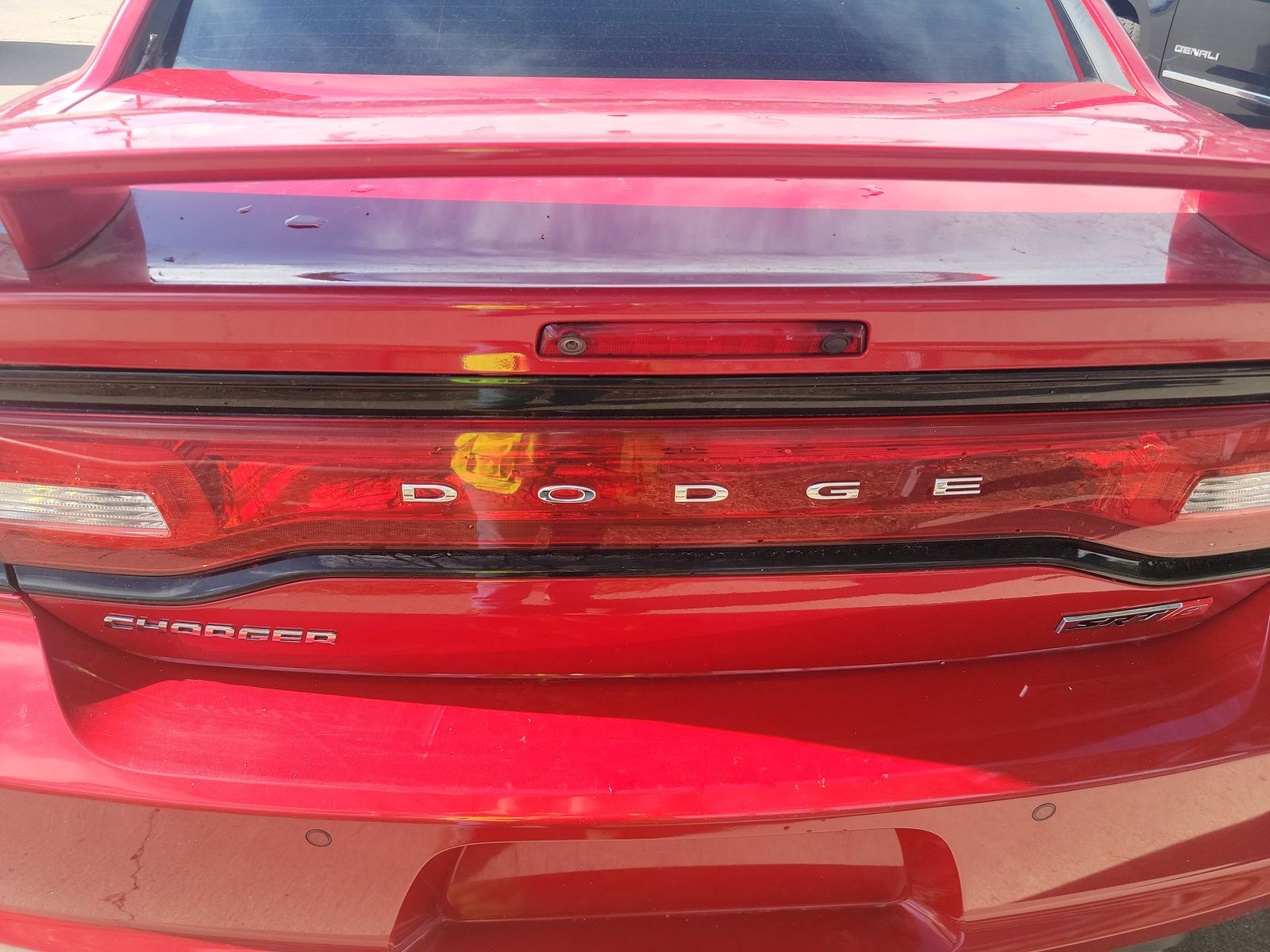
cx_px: 635
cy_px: 476
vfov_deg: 56.8
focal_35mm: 24
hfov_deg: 71.6
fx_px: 881
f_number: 1.8
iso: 50
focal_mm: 6.7
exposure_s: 1/261
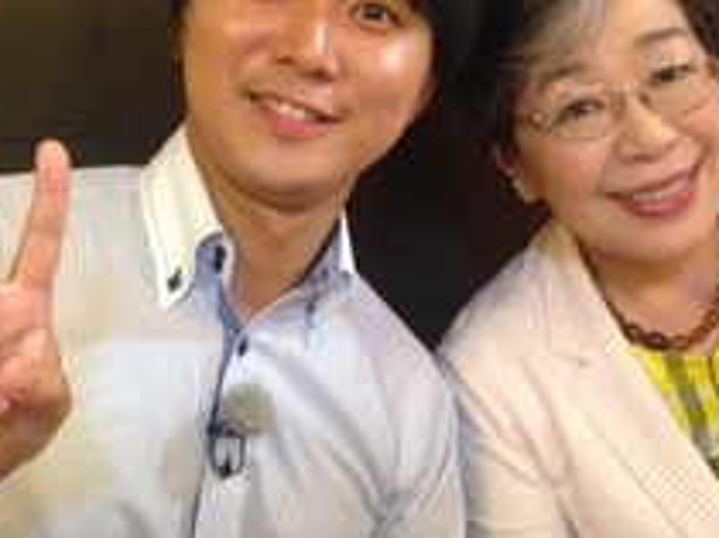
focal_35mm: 63
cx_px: 414
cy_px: 240
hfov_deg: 30.7
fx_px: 1307
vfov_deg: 23.2
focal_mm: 4.12
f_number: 2.4
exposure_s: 1/15
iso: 400
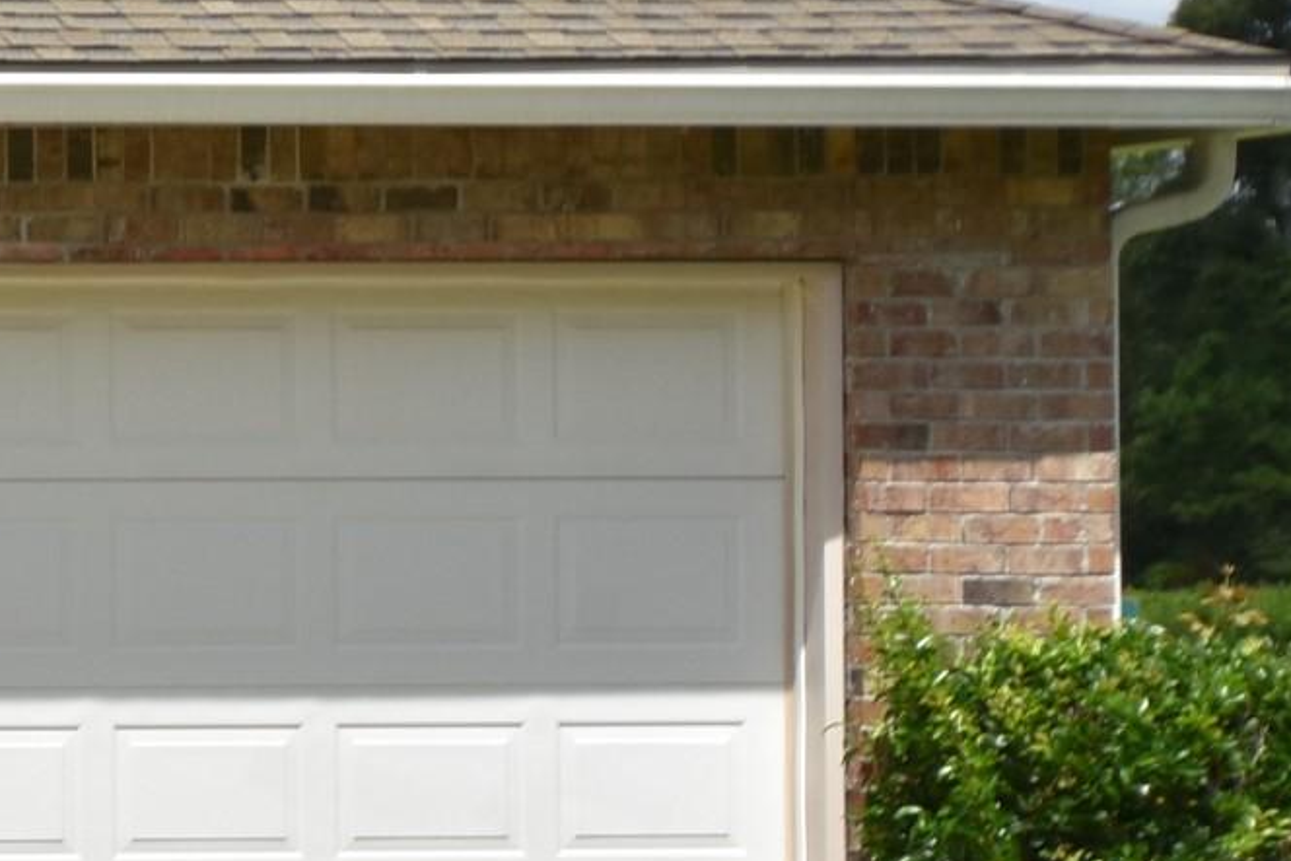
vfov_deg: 9.2
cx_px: -1193
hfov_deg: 12.3
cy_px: 344
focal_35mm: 149
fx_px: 5344
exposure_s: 1/500
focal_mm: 22
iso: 160
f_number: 8
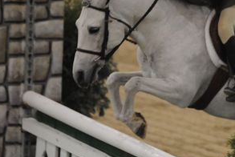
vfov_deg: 3.2
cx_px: 209
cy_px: 79
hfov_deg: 4.7
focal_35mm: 436
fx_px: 2849
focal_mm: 200
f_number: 2.8
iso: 6400
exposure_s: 1/400
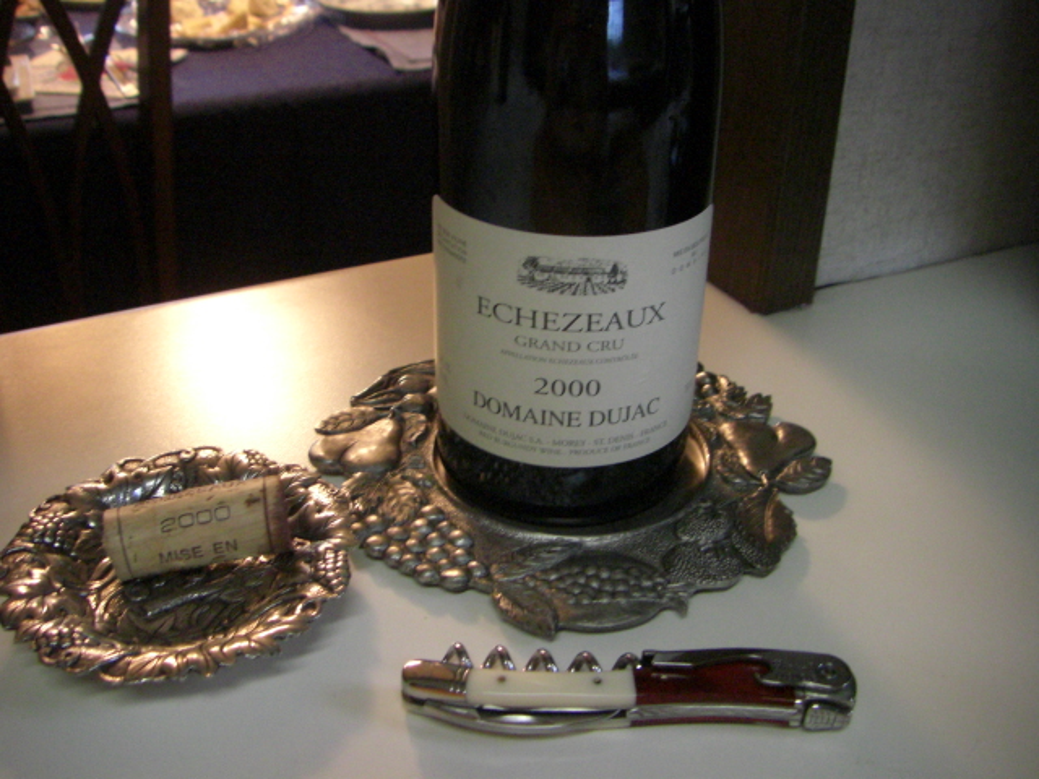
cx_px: 520
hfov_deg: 49.0
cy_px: 390
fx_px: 1141
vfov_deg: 37.7
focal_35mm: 38
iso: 400
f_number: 3.4
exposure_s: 1/25
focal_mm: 6.3
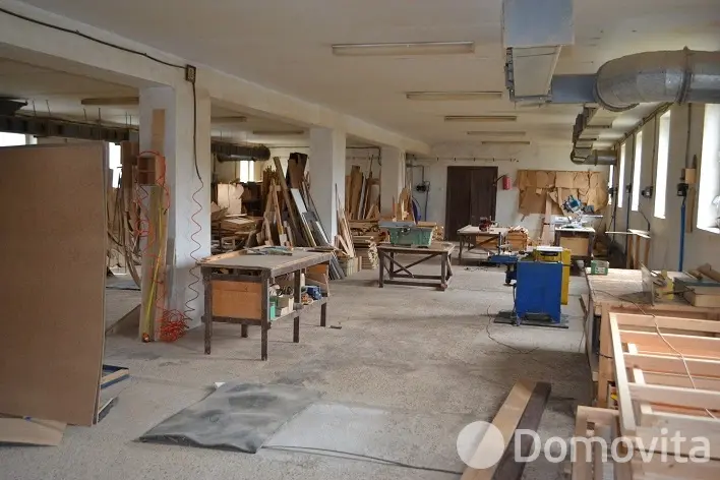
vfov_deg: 40.0
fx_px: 660
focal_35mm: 33
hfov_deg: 57.2
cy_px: 240
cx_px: 360
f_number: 3.8
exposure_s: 1/60
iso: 800
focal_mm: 22
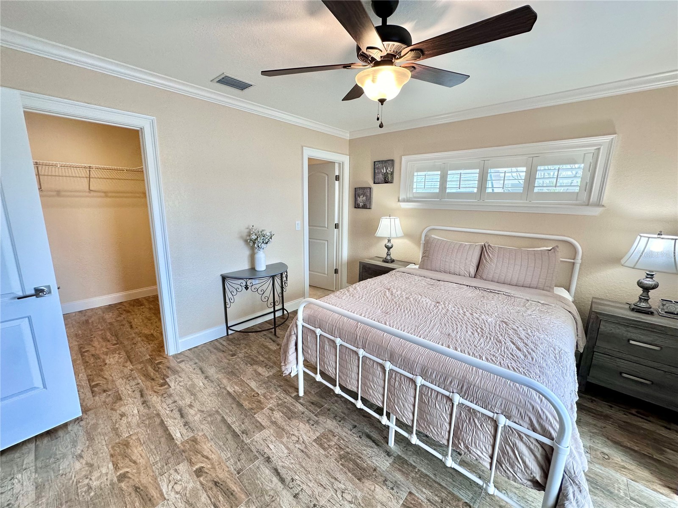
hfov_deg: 102.1
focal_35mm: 14
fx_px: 274
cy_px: 254
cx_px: 339
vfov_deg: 85.7
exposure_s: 1/120
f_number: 2.2
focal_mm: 2.22
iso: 160
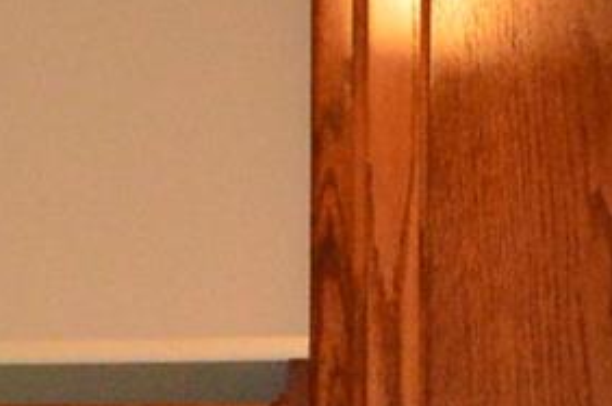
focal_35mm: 196
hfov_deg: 10.5
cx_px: 480
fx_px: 3326
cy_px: 1384
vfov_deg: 6.2
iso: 3200
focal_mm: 18
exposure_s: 1/125
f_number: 7.1
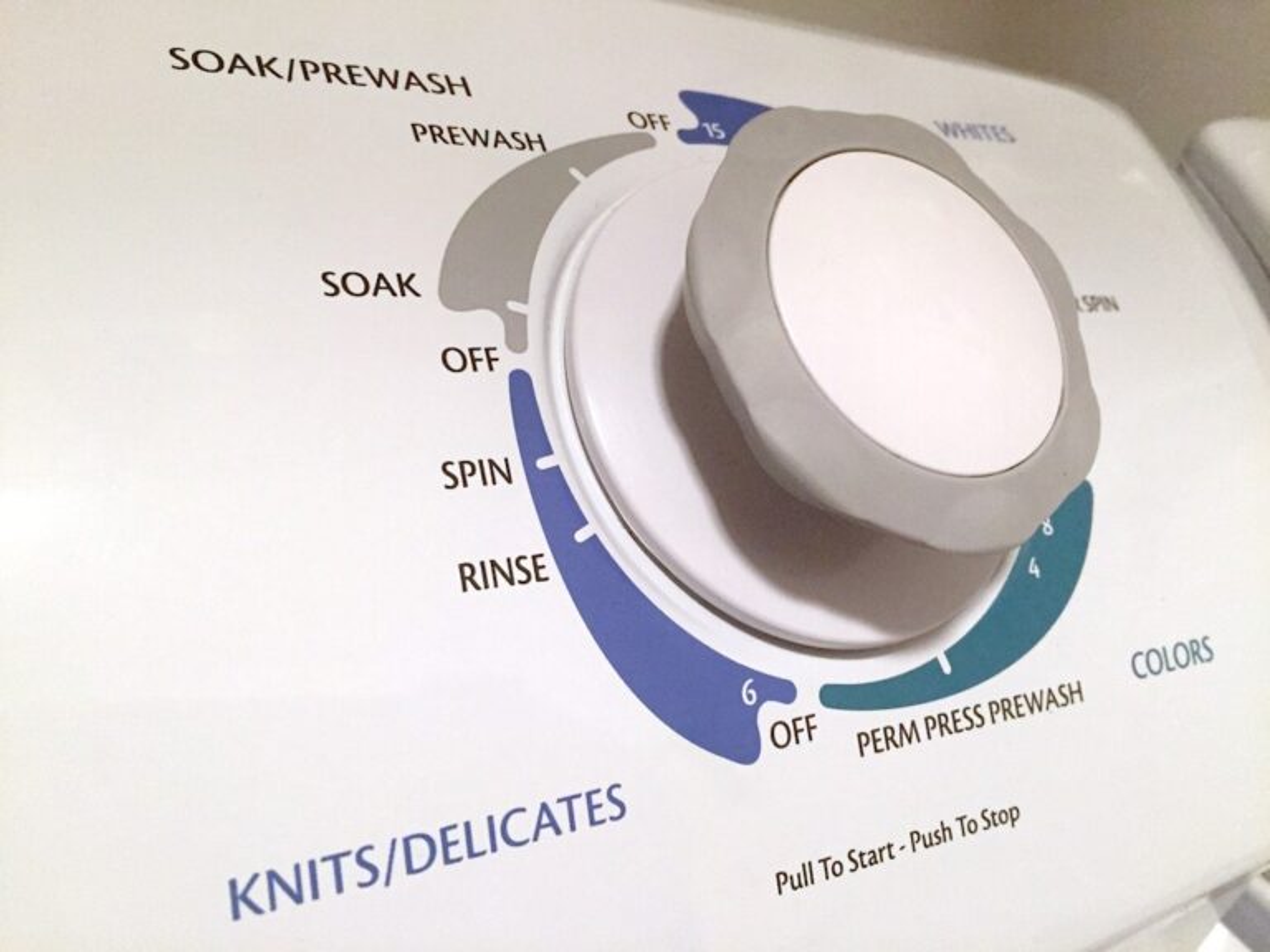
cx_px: 635
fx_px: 1064
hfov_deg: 61.7
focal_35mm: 29
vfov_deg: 48.2
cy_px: 476
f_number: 2.2
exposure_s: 1/30
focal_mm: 4.15
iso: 200
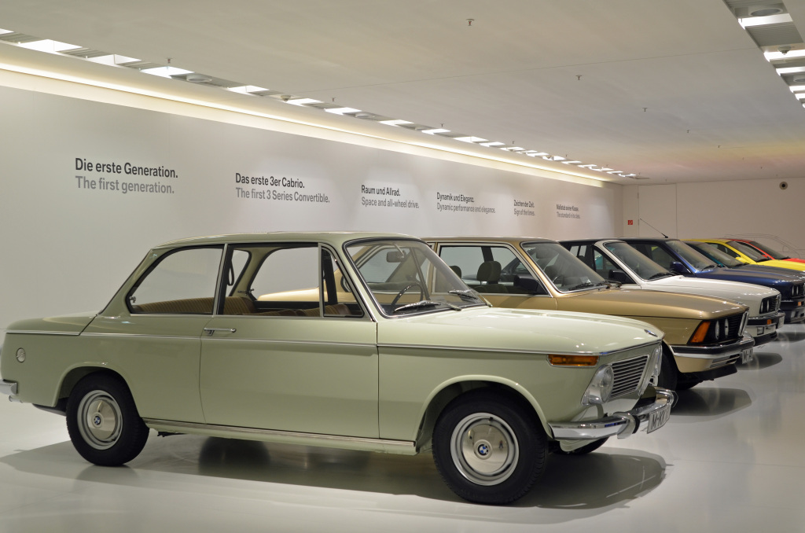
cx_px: 402
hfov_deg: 46.5
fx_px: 937
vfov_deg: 31.7
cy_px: 266
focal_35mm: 42
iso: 400
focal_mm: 28
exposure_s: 1/80
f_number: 4.5
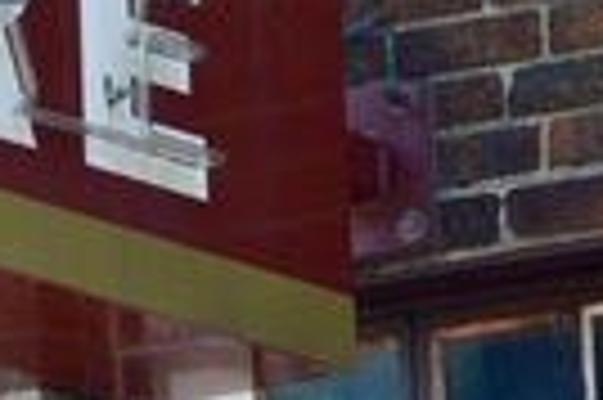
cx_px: -454
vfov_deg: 1.3
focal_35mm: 1041
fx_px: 17422
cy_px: -418
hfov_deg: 2.0
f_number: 5.6
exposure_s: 1/320
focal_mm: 145
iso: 400
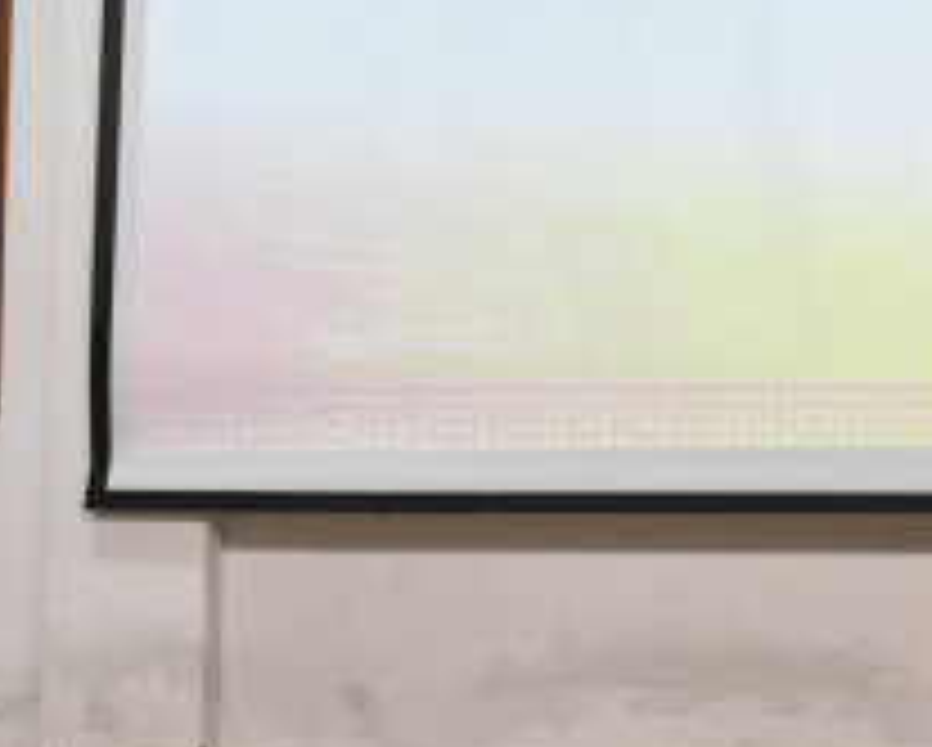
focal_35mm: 103
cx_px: 1000
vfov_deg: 14.9
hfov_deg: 18.0
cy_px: 281
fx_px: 2847
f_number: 3.5
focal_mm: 31
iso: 400
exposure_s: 1/50
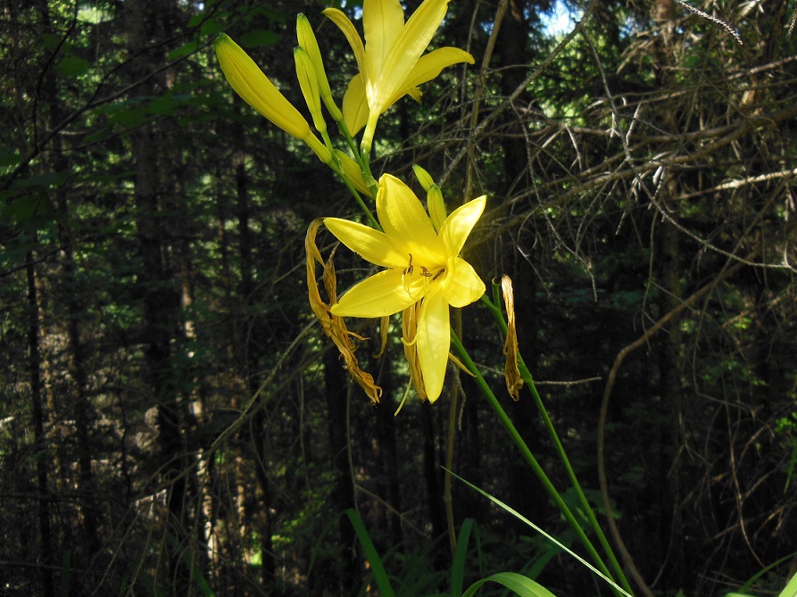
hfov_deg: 58.4
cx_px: 412
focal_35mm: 31
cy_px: 260
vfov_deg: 45.3
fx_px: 713
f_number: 3.5
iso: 125
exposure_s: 1/80
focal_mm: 4.5
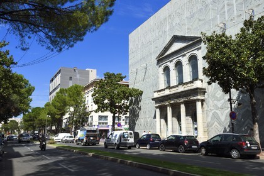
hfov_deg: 63.7
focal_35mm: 29
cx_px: 132
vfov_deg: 45.0
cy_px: 88
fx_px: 213
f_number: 18
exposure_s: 1/125
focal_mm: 29
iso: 200
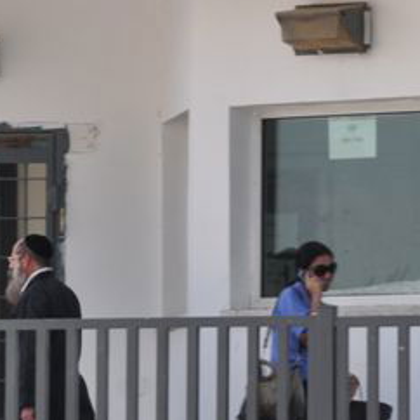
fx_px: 7012
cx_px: 323
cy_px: 35
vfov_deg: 3.4
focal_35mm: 511
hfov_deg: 3.4
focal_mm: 95
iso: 200
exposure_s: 1/250
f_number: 8
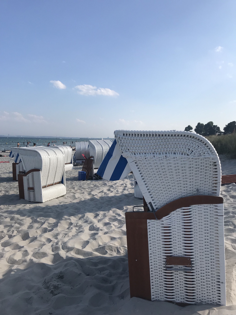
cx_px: 118
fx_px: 255
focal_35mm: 28
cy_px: 158
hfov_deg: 49.7
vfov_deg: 63.4
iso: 20
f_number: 1.8
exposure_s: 1/3425
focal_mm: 3.99
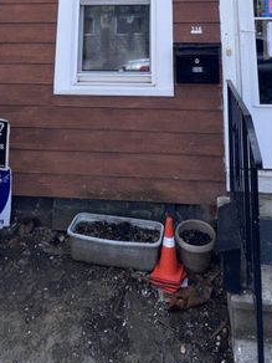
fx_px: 335
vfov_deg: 43.3
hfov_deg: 44.1
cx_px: 153
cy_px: -42
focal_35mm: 32
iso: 32
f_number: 2.2
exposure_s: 1/821
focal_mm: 2.22
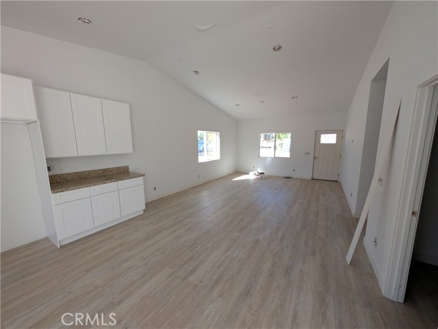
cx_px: 219
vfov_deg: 94.6
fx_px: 152
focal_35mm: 12
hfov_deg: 110.5
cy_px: 164
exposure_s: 1/216
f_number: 1.7
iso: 48
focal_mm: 2.02
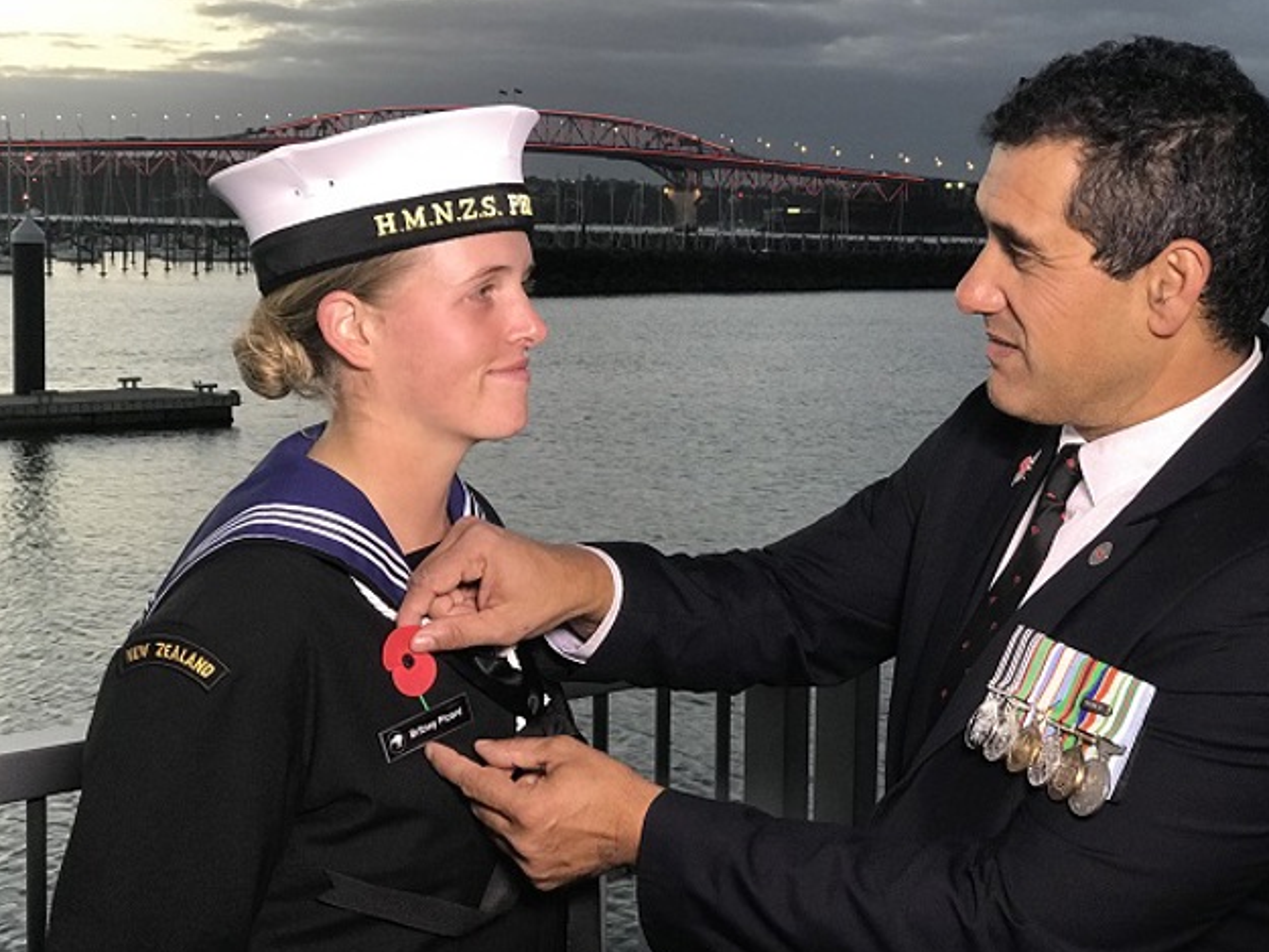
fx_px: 2273
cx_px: 682
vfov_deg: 23.7
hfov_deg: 31.2
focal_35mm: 62
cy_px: 457
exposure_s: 1/50
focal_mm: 6.6
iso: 125
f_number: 2.8
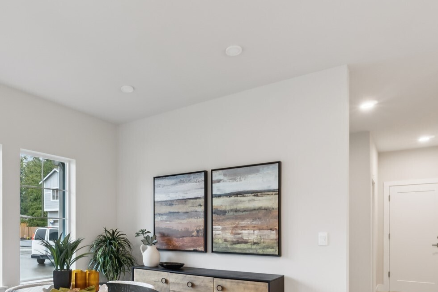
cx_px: 164
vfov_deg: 47.3
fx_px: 316
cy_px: 226
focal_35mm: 26
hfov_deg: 68.3
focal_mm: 10
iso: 250
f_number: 9
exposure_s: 1/4
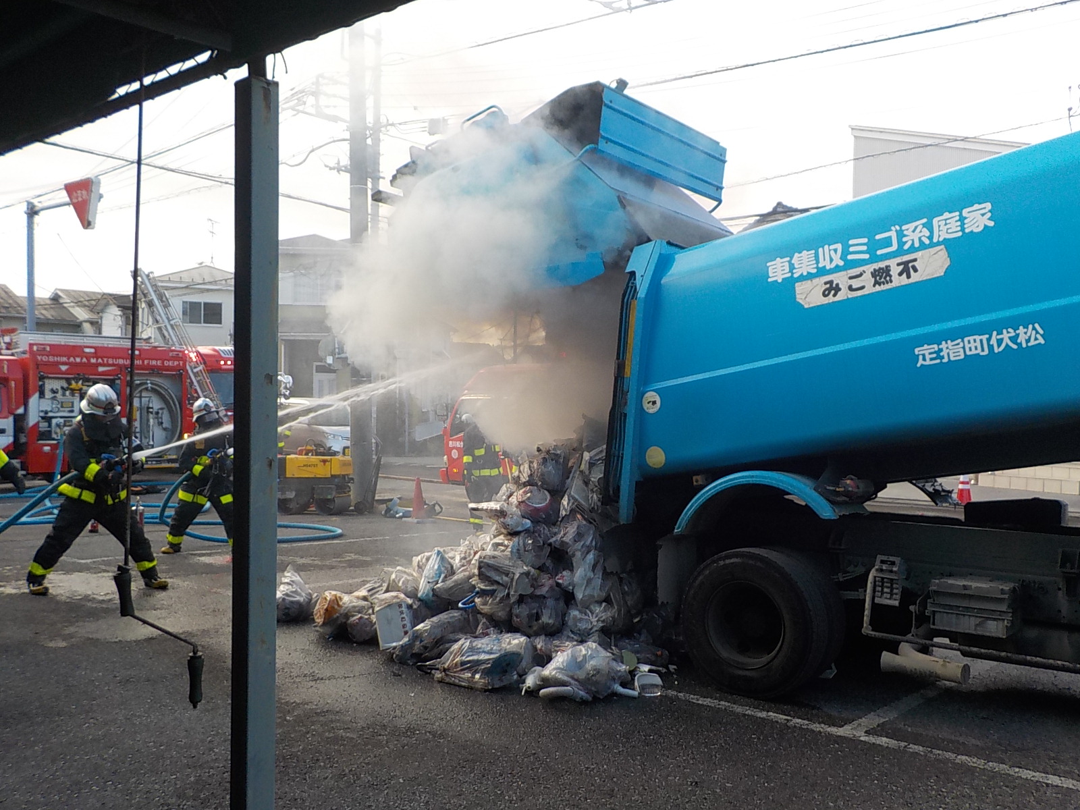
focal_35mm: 30
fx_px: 936
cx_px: 540
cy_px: 405
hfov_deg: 60.0
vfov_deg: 46.8
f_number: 3.3
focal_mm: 4.1
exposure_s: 1/320
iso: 125
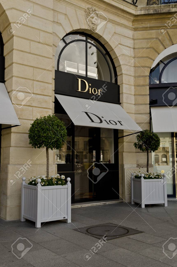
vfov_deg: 49.6
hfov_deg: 34.1
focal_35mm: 39
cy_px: 134
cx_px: 88
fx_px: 289
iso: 100
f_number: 5.6
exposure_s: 1/250
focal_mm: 26
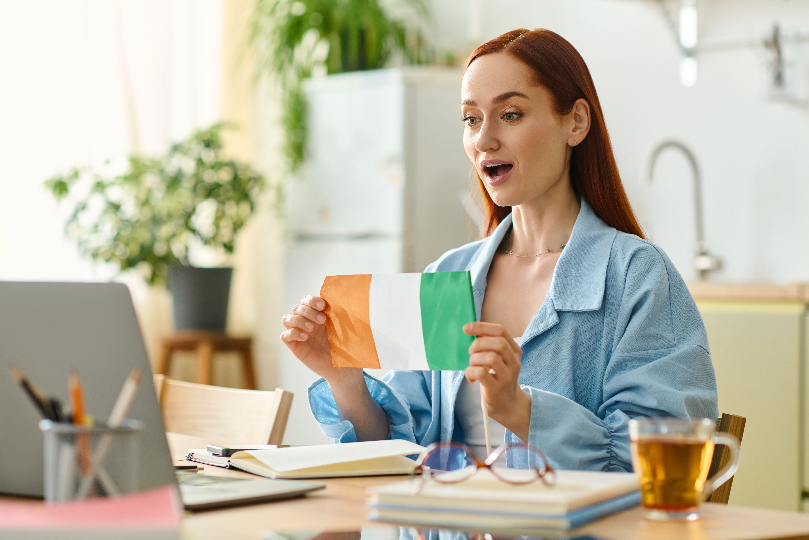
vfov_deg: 16.1
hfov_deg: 23.9
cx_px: 404
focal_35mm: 85
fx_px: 1910
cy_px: 270
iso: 500
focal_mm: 85
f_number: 2.8
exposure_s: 1/200
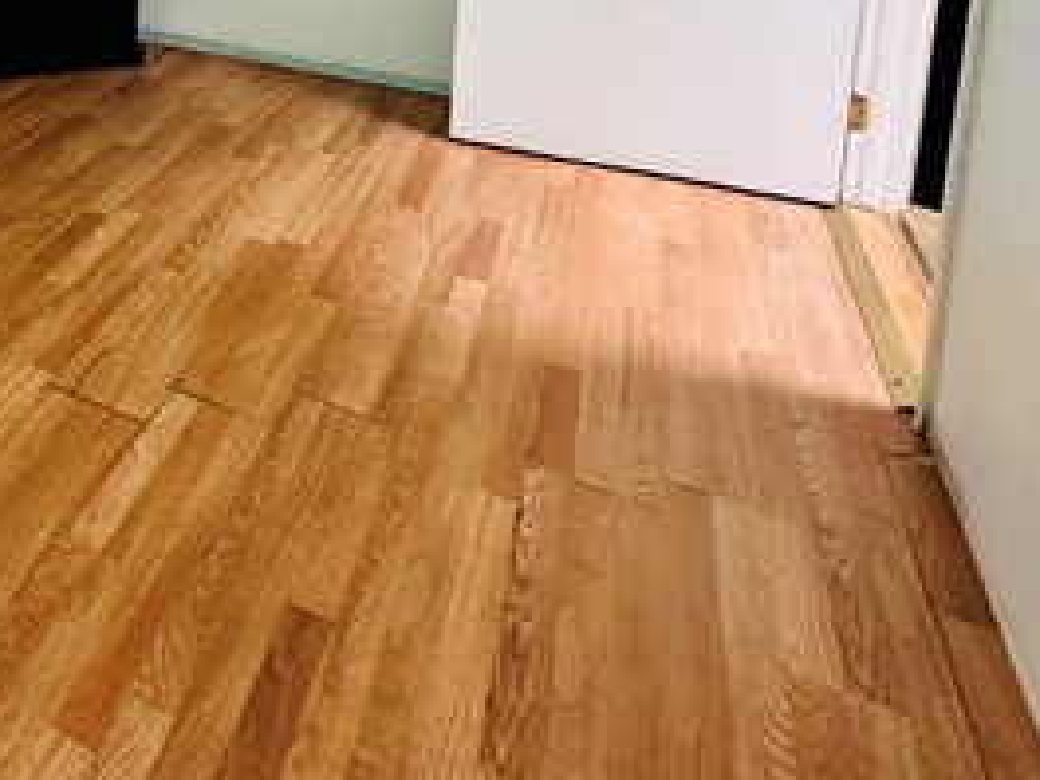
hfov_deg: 46.6
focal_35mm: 34
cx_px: 39
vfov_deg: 34.3
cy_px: -134
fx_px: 1021
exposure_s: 1/60
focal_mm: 2.22
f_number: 2.2
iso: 250
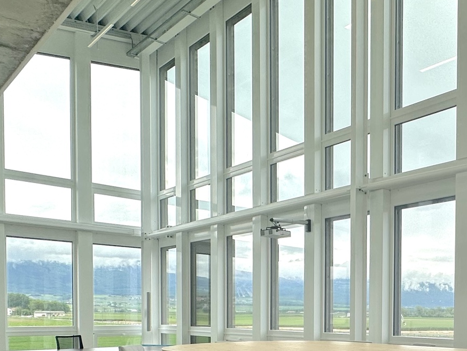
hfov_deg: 42.3
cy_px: 332
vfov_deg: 32.9
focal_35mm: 41
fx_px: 553
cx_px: 413
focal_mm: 2.22
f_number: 2.2
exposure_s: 1/456
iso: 40
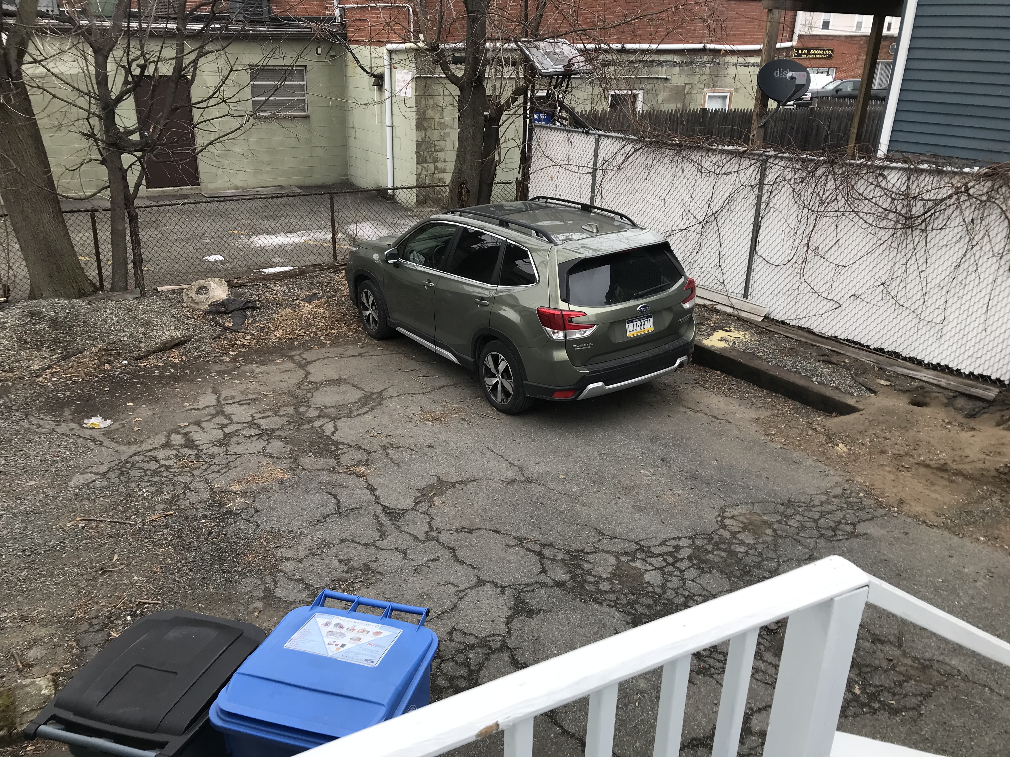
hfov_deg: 63.4
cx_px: 505
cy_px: 378
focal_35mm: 28
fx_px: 817
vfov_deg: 49.7
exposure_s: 1/347
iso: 20
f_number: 1.8
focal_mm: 3.99
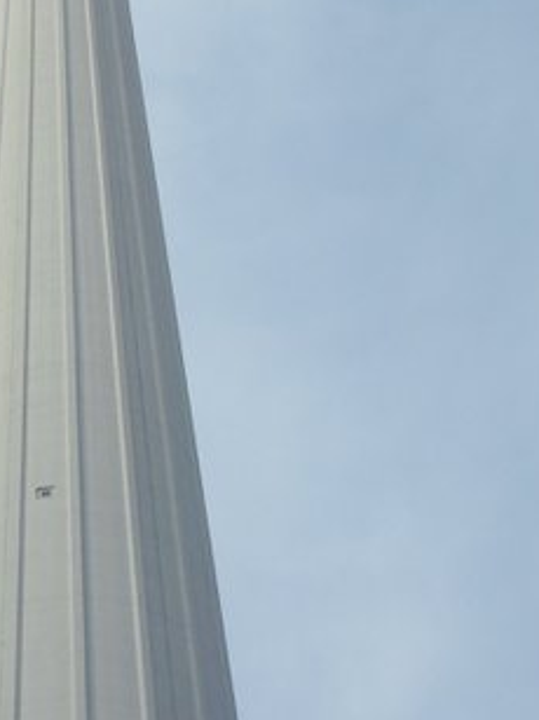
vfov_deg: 19.6
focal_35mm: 99
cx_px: -66
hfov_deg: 14.6
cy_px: 115
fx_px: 2057
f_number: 8
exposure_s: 1/320
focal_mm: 6.2
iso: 100
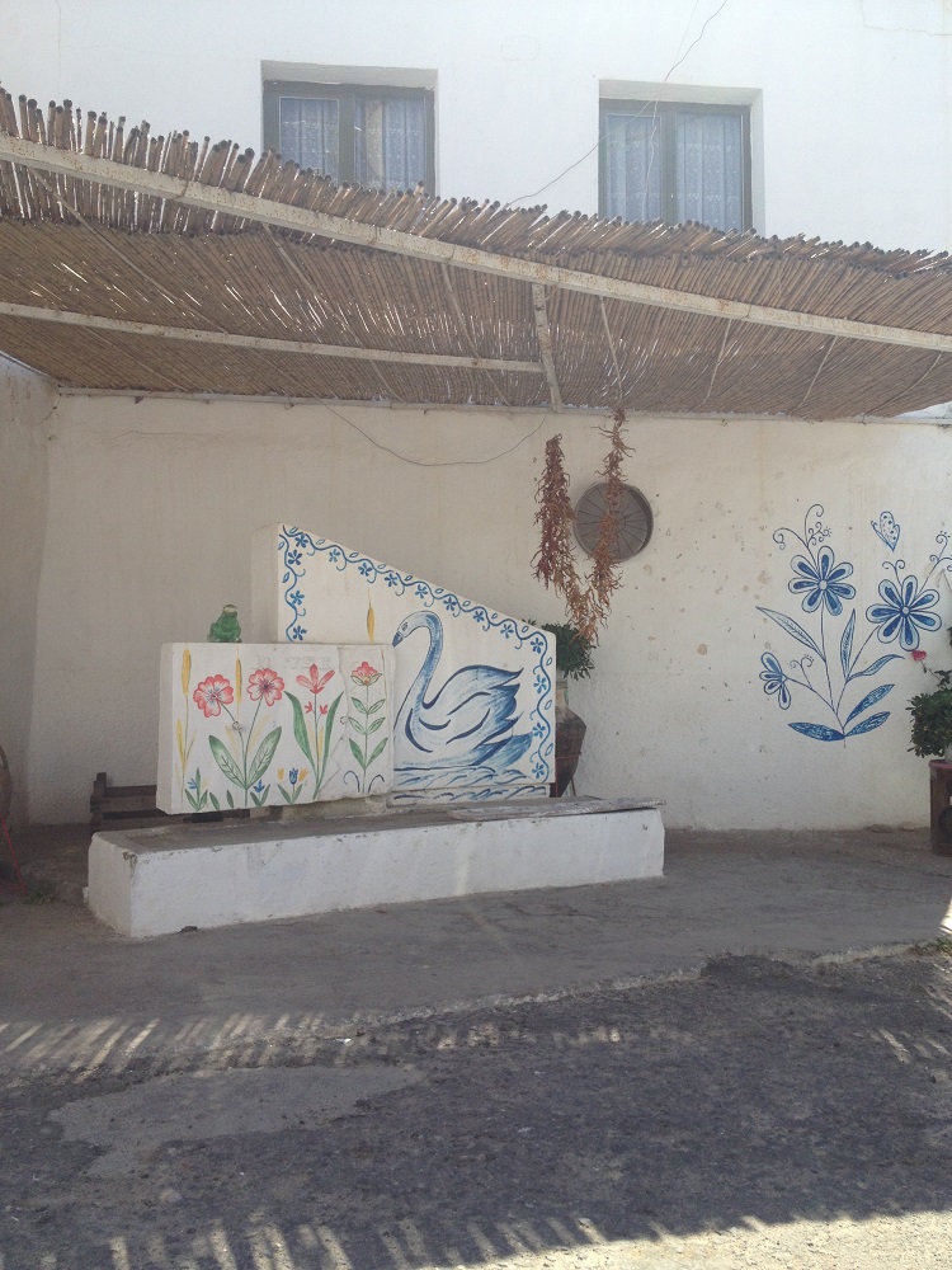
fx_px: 1283
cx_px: 476
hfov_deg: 40.7
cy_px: 635
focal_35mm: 35
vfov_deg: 52.6
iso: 50
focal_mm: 4.28
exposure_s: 1/876
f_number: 2.4
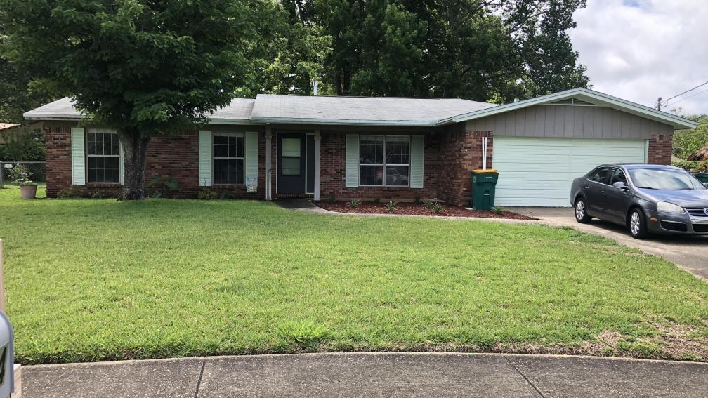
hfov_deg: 62.6
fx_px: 582
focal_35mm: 31
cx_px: 353
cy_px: 209
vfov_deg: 37.8
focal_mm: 3.99
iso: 20
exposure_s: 1/571
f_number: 1.8
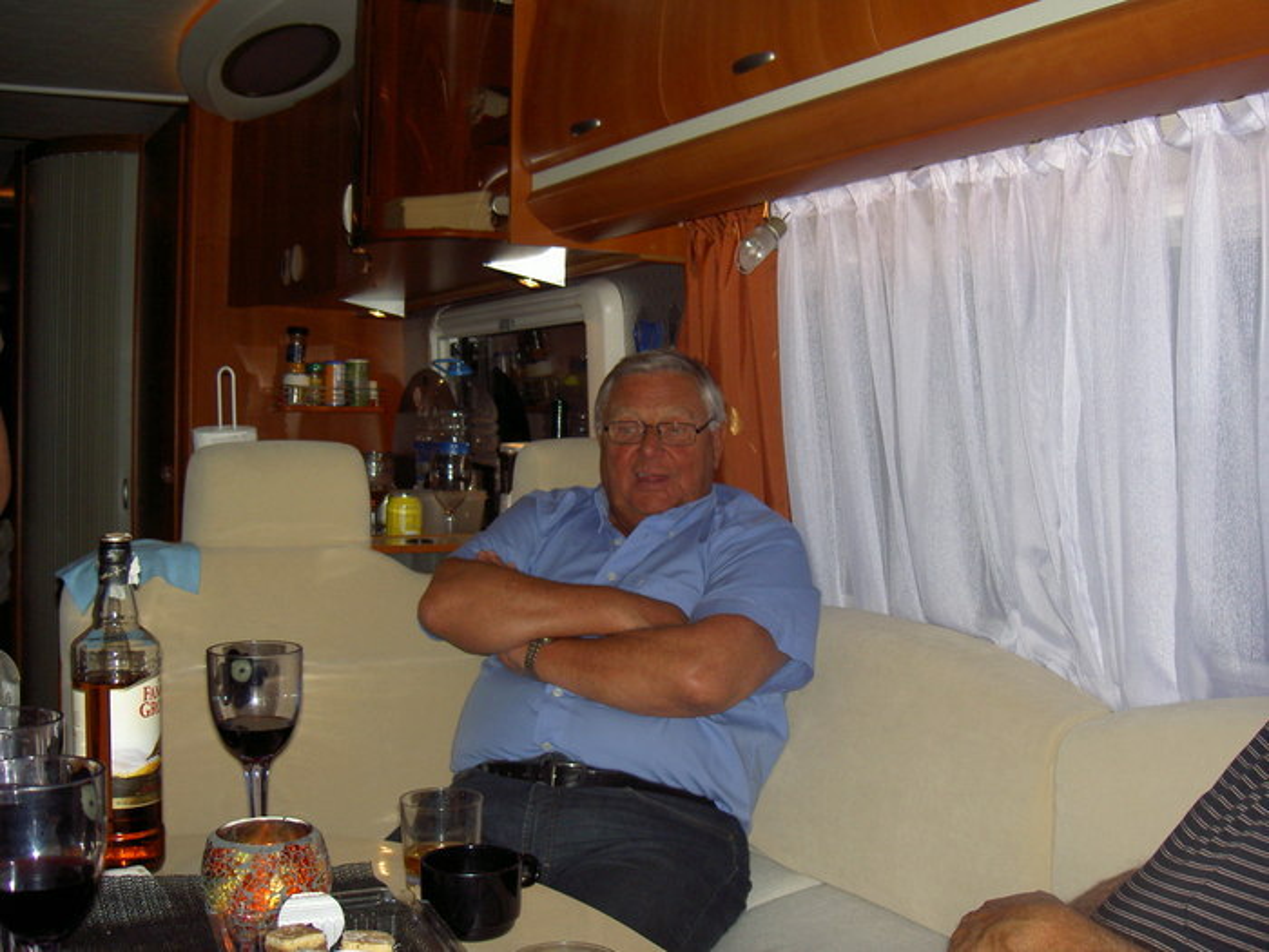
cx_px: 634
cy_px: 476
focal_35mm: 39
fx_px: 1430
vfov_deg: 36.8
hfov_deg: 47.9
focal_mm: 8
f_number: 2.8
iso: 100
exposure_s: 1/60
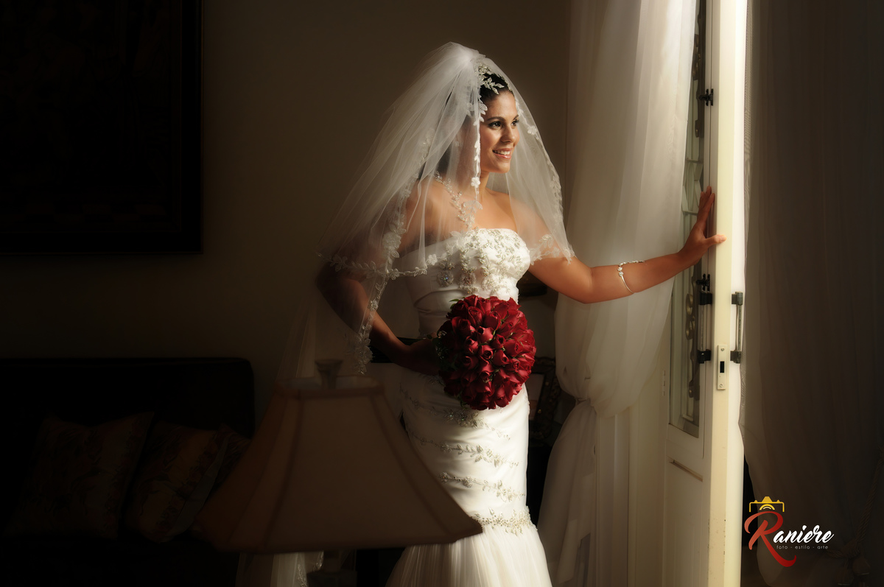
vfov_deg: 13.0
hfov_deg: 19.5
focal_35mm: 105
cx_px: 442
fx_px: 2575
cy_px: 294
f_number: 4.5
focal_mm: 70
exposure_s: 1/100
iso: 500
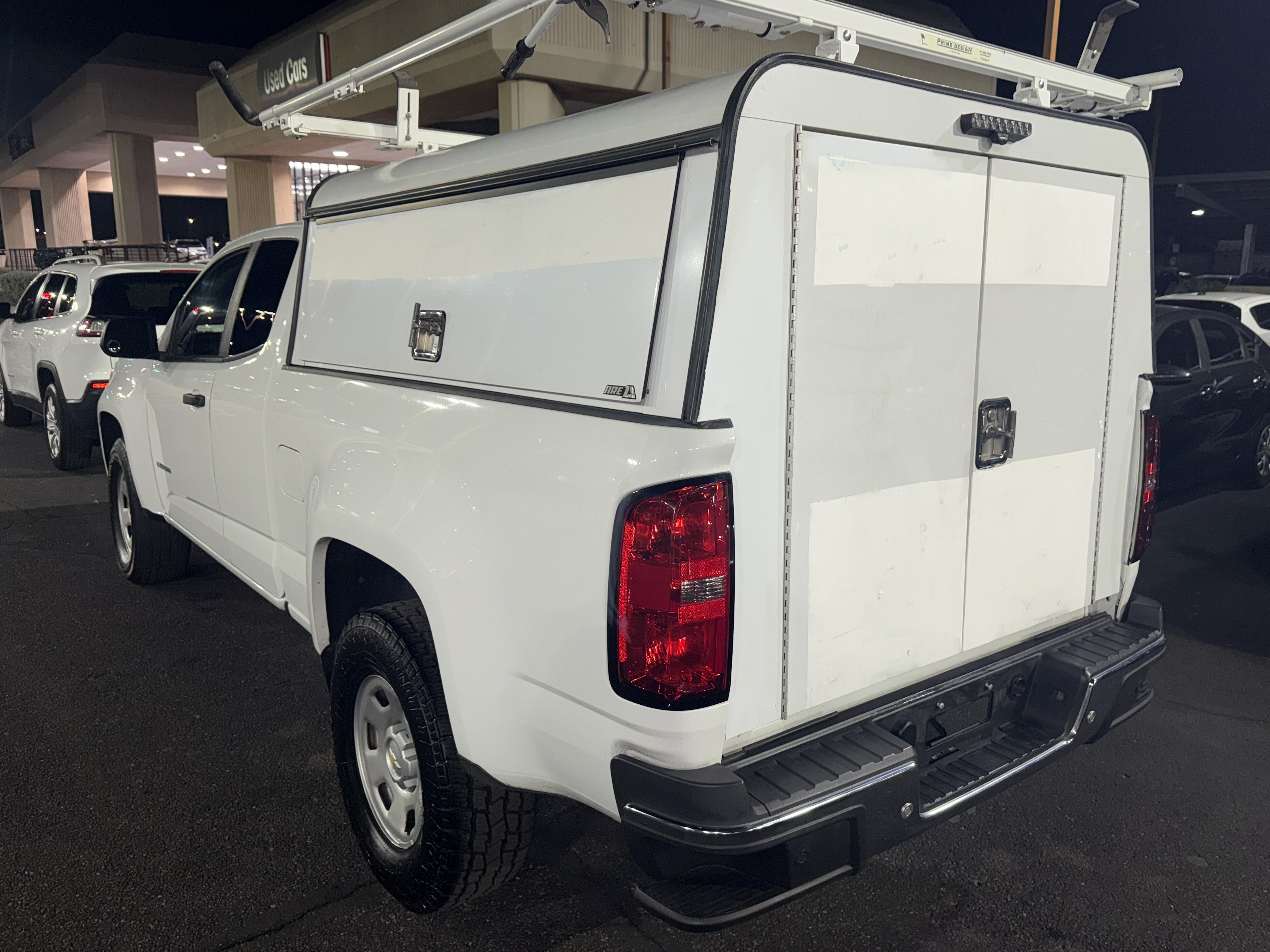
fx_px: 954
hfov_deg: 67.3
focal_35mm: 26
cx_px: 671
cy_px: 458
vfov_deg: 53.0
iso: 64
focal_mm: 6.76
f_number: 1.78
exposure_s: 1/30
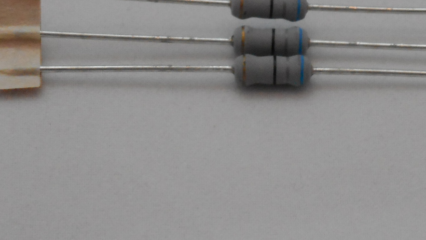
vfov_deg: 3.7
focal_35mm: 328
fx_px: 3706
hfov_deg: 6.6
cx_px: 259
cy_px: 71
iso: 400
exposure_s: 1/60
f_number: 5.9
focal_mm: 20.9
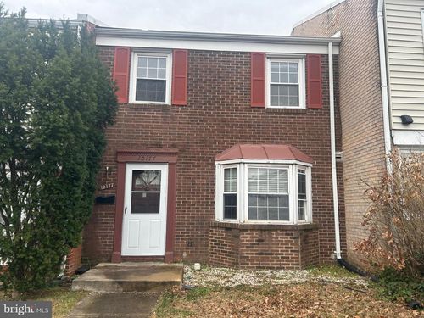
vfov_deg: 53.1
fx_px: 318
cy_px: 159
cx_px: 212
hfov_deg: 67.3
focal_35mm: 26
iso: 40
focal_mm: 5.7
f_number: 1.5
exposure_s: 1/209
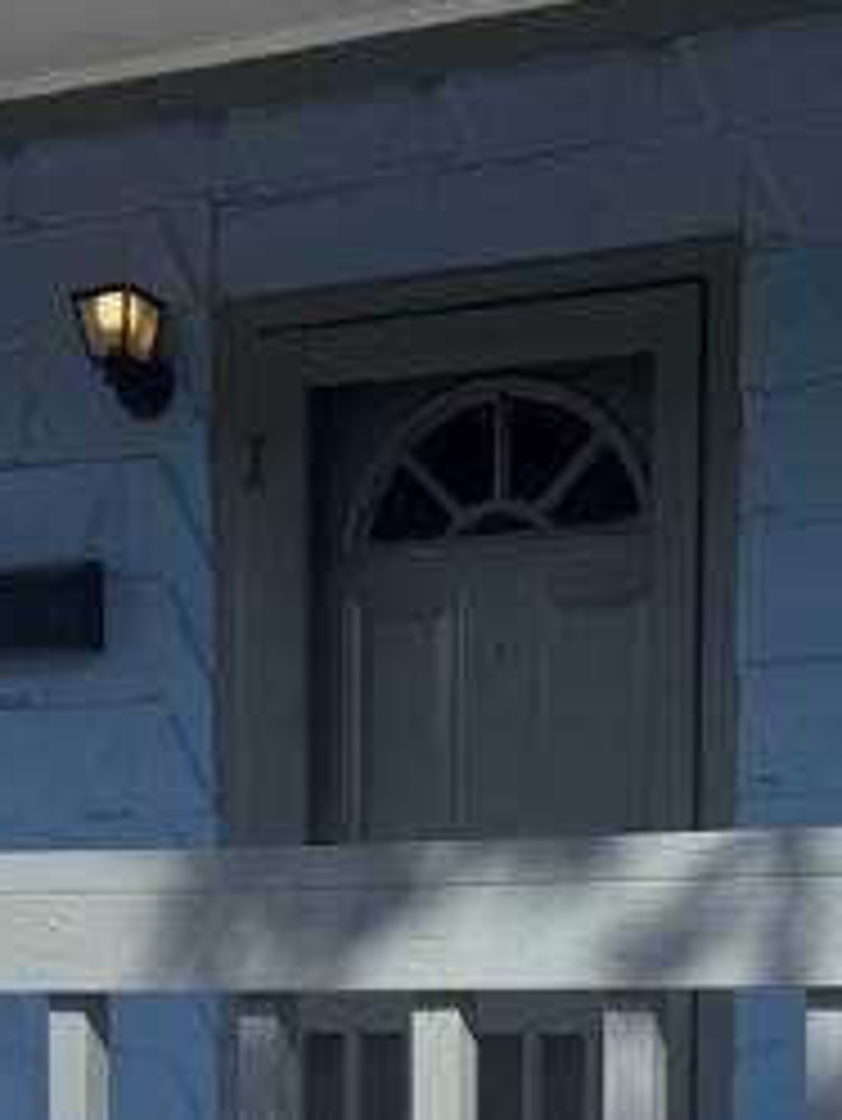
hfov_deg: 19.8
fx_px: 2398
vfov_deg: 24.8
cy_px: 1183
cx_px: 590
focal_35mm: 74
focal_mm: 6.76
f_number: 1.78
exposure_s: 1/5814
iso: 80
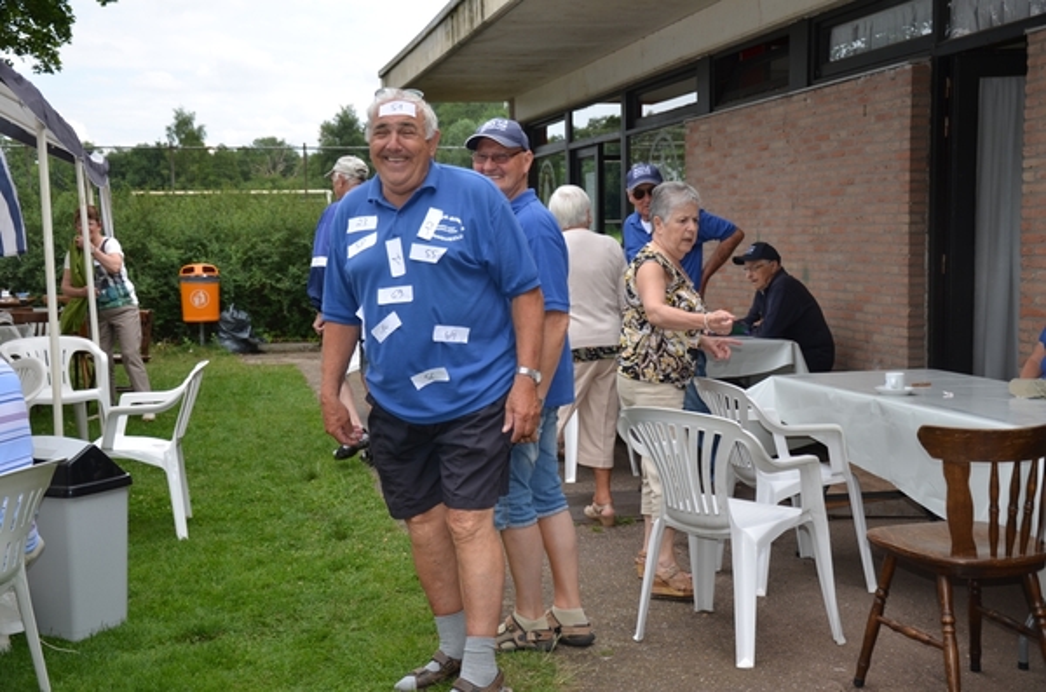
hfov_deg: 41.2
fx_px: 1391
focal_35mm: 48
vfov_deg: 27.9
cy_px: 346
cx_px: 523
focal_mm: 32
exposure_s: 1/250
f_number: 4.5
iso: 100
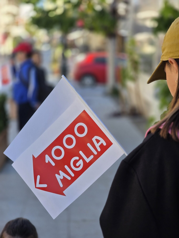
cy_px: 119
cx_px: 90
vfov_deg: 28.2
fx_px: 476
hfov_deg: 21.3
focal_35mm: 69
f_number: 2.4
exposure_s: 1/501
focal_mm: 7.9
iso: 50
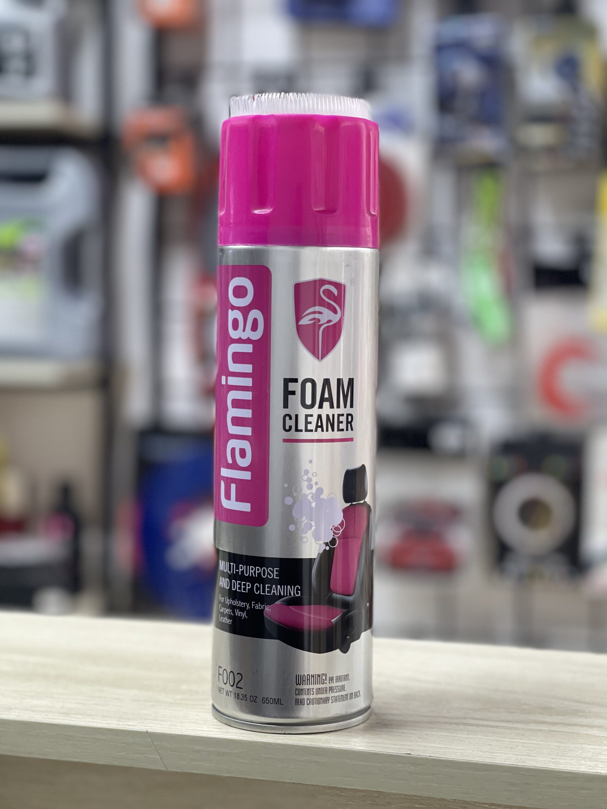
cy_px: 404
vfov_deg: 30.3
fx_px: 1496
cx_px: 304
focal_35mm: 64
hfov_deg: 22.9
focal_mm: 7.5
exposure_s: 1/100
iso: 160
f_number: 2.2
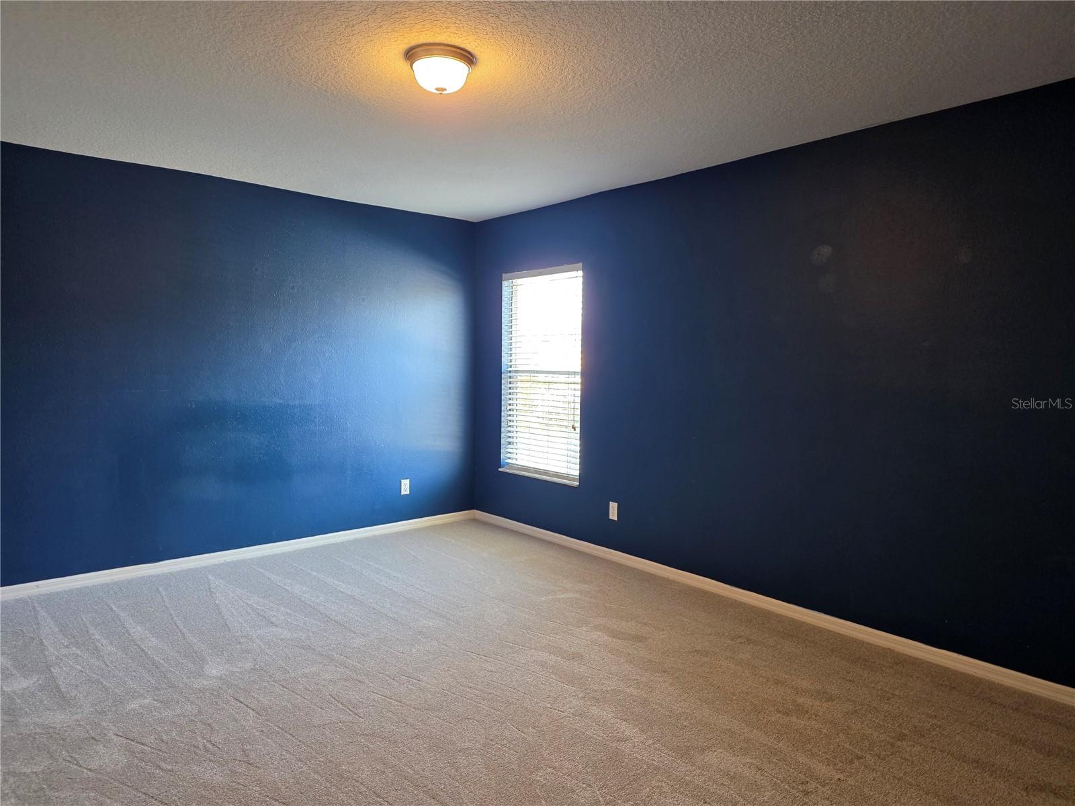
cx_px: 538
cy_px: 403
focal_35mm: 23
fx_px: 714
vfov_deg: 58.9
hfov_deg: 73.9
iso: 400
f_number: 1.7
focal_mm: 6.3
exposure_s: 1/120
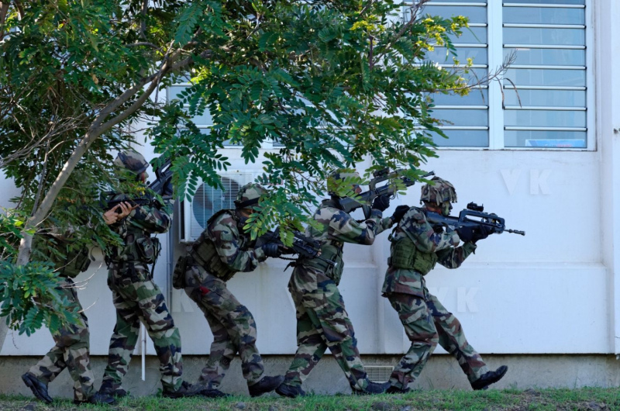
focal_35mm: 300
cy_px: 206
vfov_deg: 4.6
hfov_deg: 6.9
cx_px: 310
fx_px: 5156
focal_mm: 200
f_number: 9
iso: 200
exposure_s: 1/250
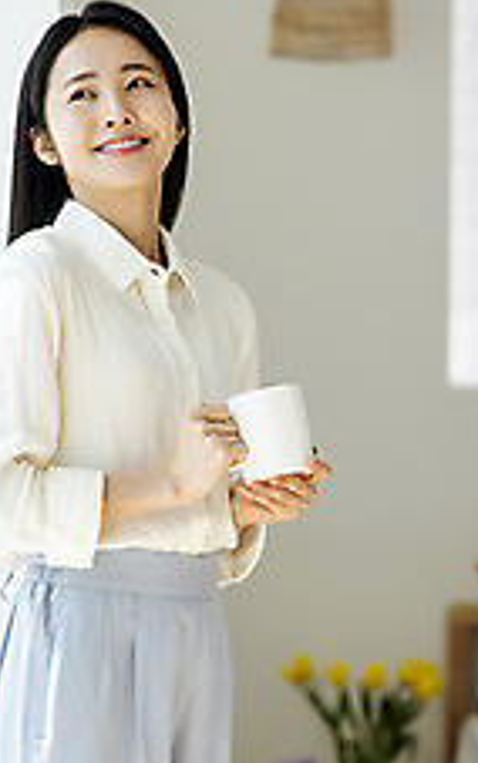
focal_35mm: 153
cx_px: 86
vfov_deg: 13.7
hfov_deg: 8.6
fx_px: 3187
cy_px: 390
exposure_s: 1/400
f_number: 2.8
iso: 125
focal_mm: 85
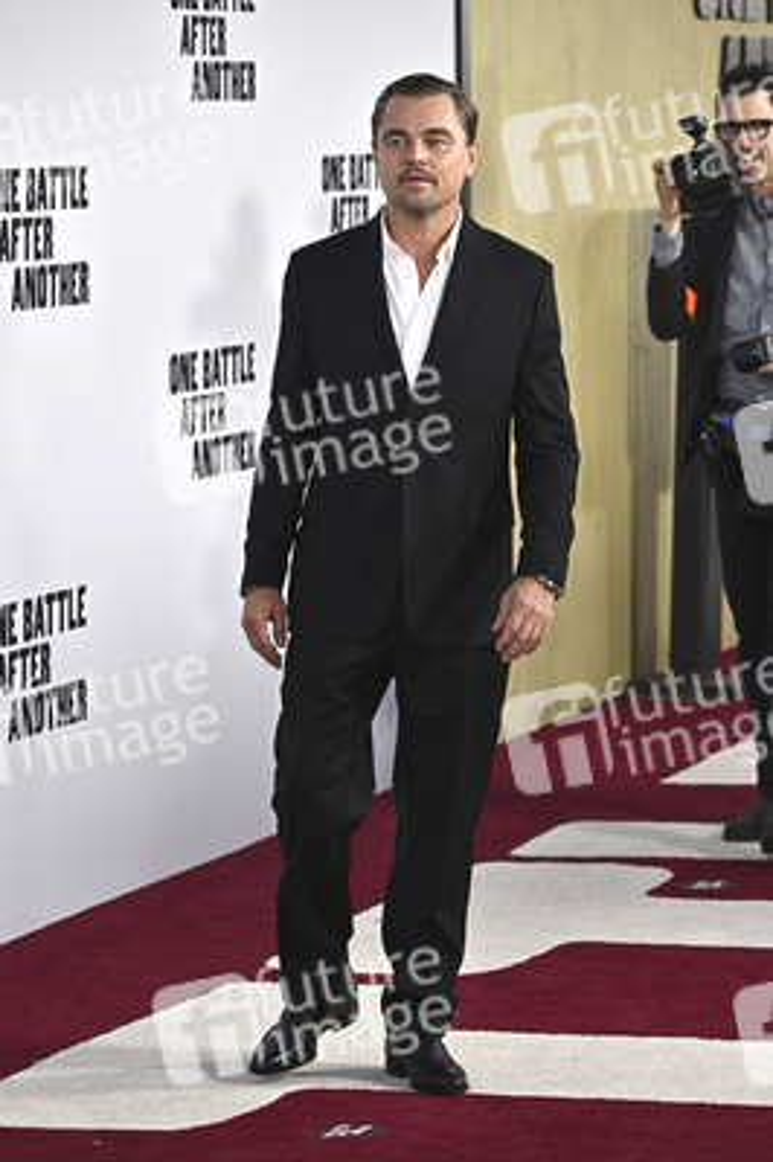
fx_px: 3871
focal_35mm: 120
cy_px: 581
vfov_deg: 17.1
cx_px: 386
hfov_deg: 11.4
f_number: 5
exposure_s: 1/320
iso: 800
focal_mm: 120
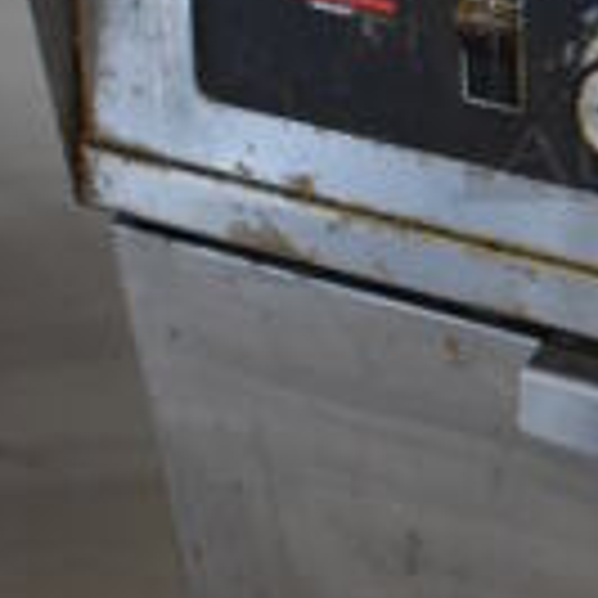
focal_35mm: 158
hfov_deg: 10.6
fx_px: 3088
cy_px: -34
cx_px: 967
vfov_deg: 10.9
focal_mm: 18
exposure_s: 1/125
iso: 1250
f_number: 3.5
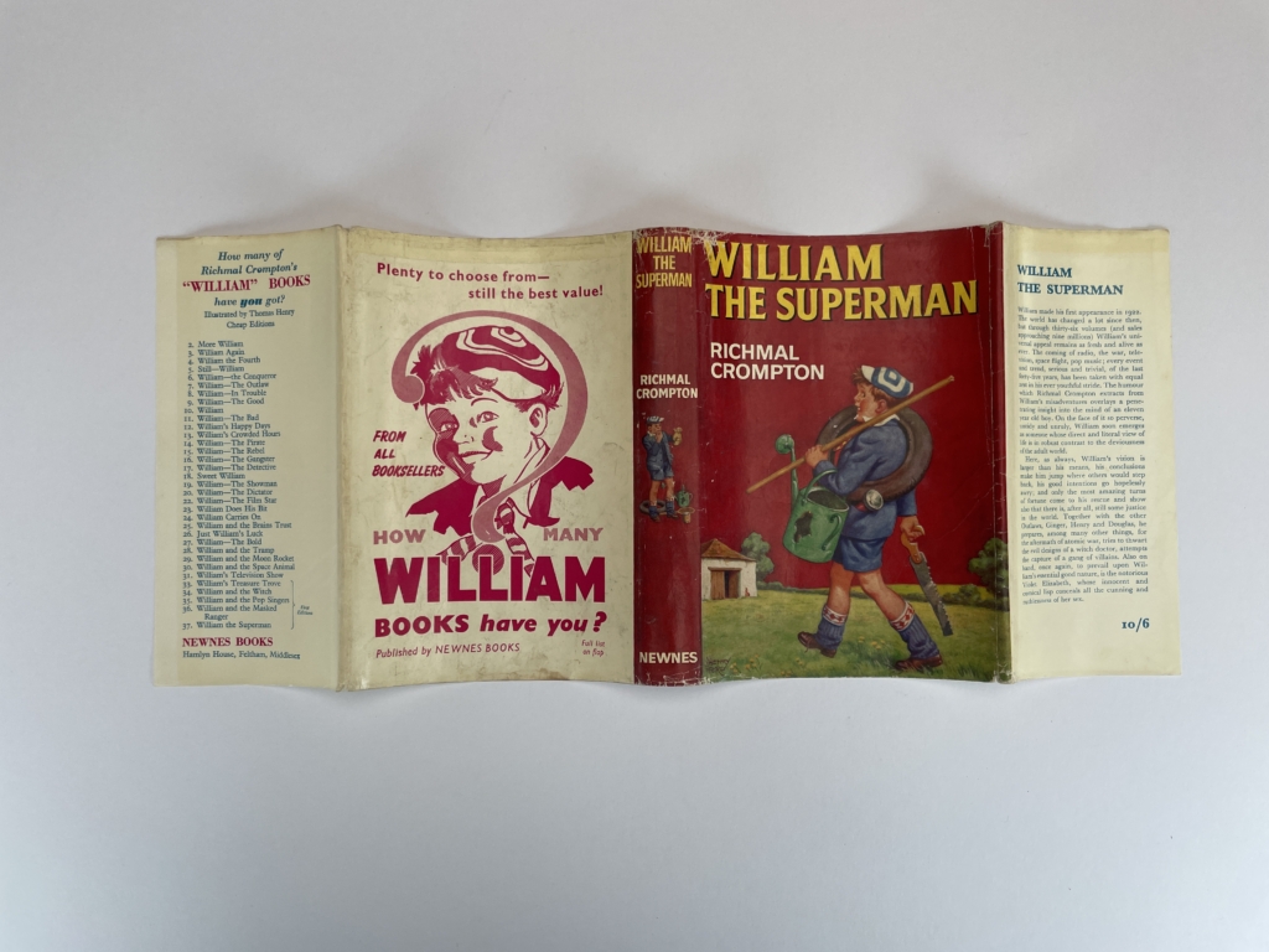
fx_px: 953
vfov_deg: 53.1
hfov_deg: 67.3
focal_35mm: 26
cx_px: 634
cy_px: 476
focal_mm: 4.2
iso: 32
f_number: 1.6
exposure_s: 1/283
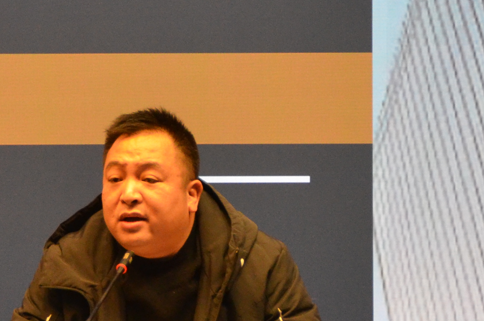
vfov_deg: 3.9
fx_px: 4693
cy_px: 18
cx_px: 83
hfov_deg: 5.9
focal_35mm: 350
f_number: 5
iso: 1400
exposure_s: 1/125
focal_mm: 65
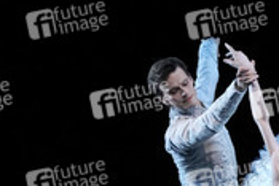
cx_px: 248
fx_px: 5445
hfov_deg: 2.9
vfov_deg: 2.0
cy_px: 219
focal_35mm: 702
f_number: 6.3
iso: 6400
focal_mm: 273
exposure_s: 1/320
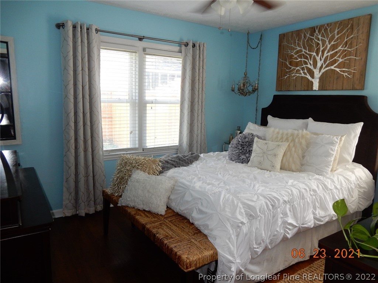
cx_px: 189
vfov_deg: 54.9
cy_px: 142
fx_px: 273
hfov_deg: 69.4
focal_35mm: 25
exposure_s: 1/30
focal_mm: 4.5
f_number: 3.7
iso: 160
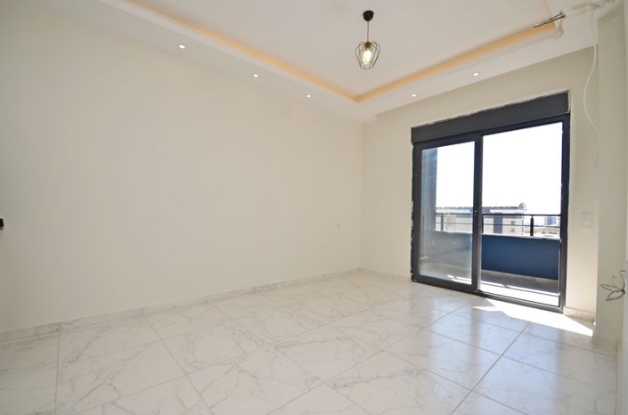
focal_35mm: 15
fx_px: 261
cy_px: 208
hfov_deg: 100.5
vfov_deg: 77.0
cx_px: 314
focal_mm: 10
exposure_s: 1/125
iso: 100
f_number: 5.6
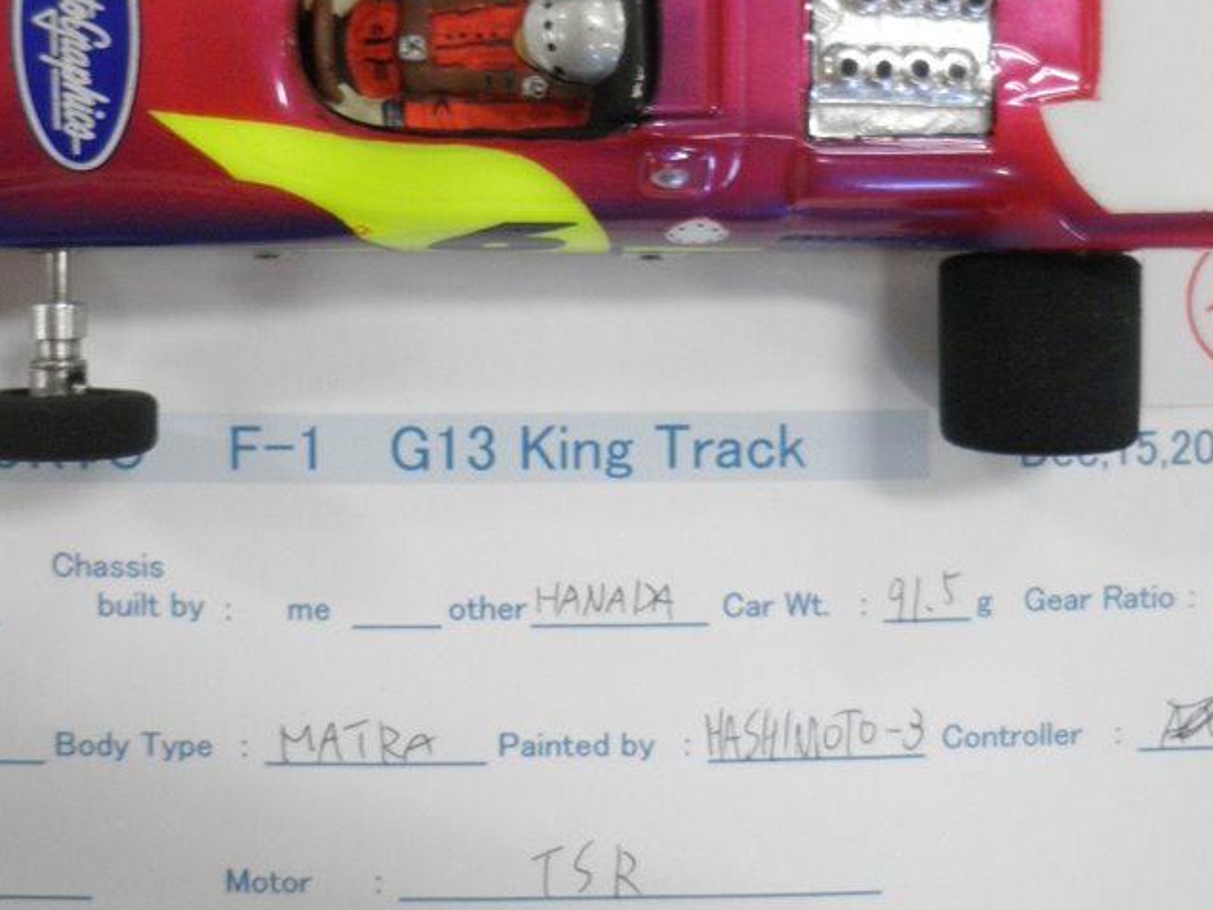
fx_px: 1577
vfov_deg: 31.7
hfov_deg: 41.9
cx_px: 508
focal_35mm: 45
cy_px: 253
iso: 200
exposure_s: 1/20
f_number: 3.2
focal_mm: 5
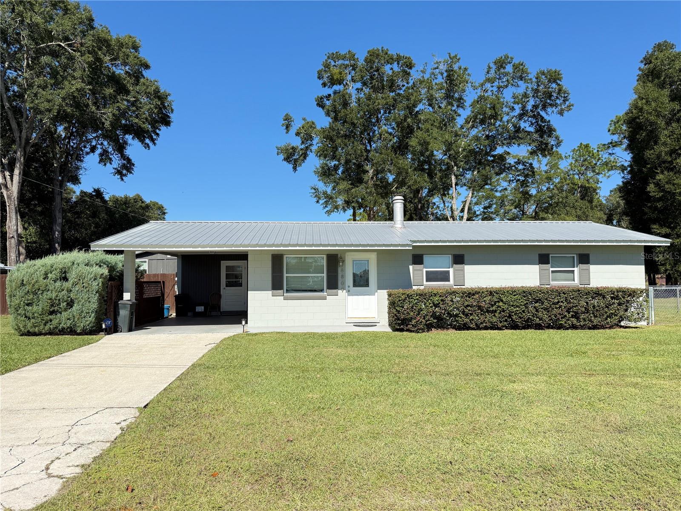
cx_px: 340
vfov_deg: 56.8
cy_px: 256
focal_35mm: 24
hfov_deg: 71.6
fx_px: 472
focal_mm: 6.76
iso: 100
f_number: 1.78
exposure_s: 1/3021
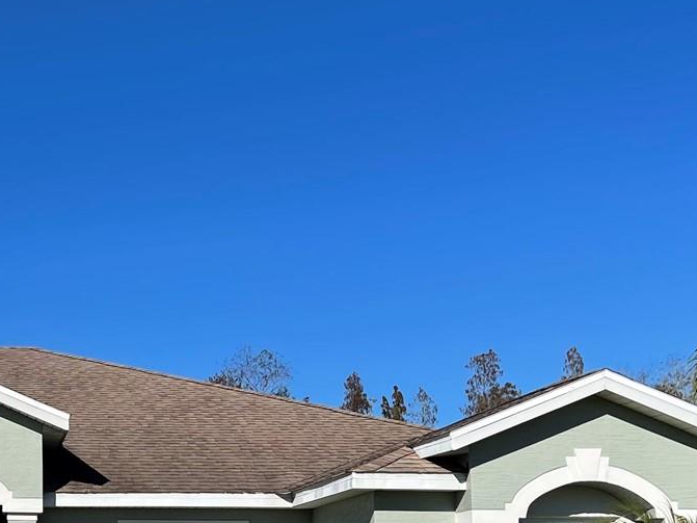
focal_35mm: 62
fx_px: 1248
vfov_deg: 22.8
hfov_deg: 29.2
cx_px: 3
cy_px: 516
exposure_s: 1/6579
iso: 32
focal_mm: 5.1
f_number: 1.6
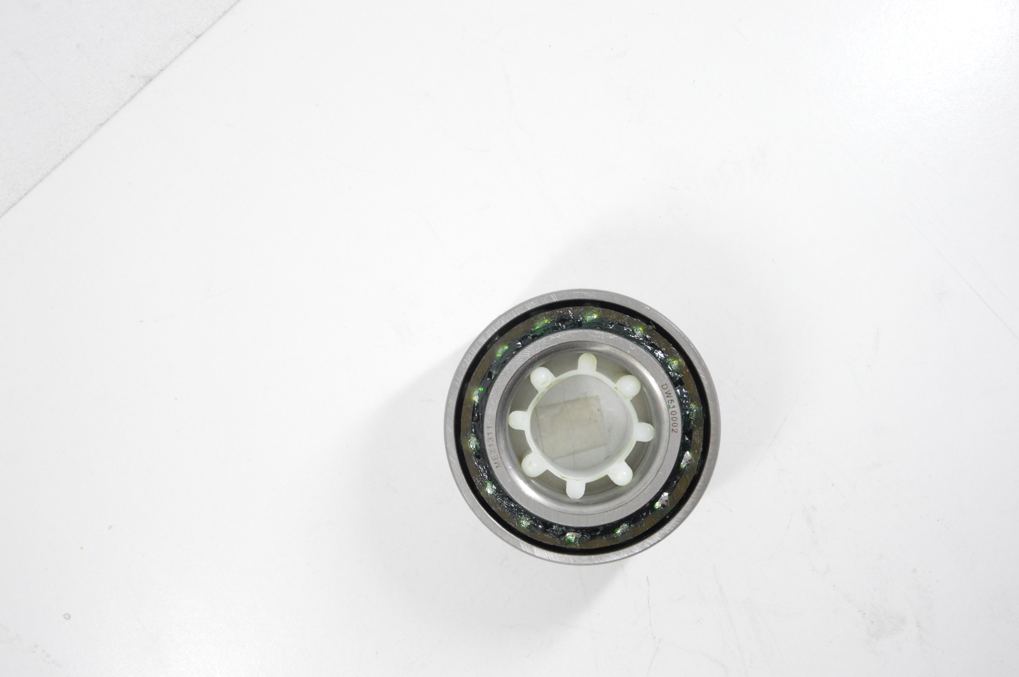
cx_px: 510
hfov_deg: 38.9
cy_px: 338
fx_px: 1442
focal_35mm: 51
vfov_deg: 26.4
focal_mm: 34
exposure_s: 1/100
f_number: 8
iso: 3200
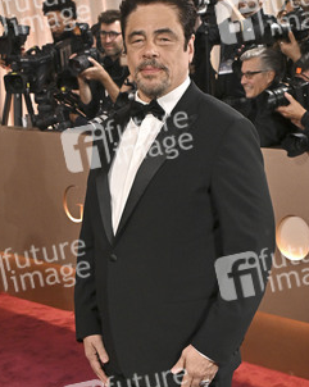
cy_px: 206
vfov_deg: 40.3
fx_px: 527
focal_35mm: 46
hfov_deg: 32.7
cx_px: 164
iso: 2500
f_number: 5.6
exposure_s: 1/320
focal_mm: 37
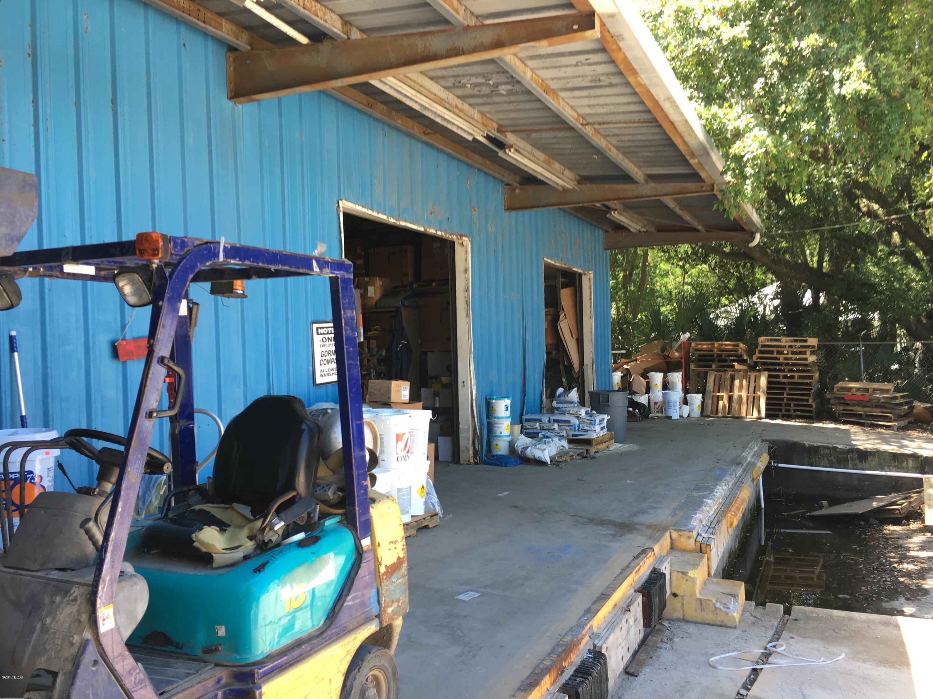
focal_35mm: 29
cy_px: 350
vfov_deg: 48.2
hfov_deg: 61.7
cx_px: 466
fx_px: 782
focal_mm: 4.15
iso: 32
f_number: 2.2
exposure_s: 1/120
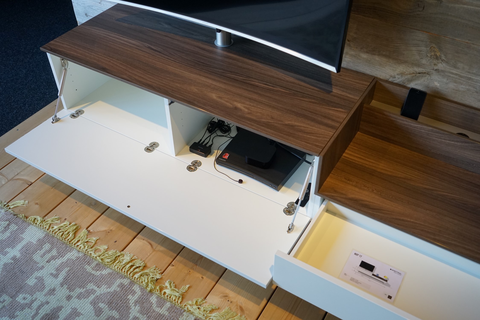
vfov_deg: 37.9
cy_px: 160
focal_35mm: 35
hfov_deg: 54.4
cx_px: 240
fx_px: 467
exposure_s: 1/160
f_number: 4
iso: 1000
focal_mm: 35
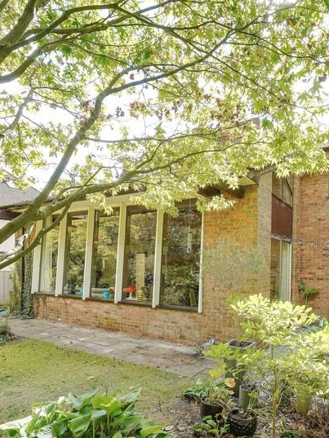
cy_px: 264
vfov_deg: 75.5
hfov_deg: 59.4
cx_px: 225
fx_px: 279
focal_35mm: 22
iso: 500
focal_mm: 12
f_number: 8
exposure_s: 1/200
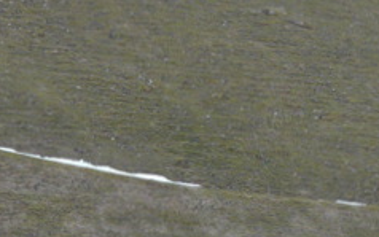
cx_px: 562
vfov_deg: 6.0
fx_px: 2211
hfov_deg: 9.5
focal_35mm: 214
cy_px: 431
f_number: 3.2
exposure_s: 1/160
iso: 160
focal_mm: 7.9
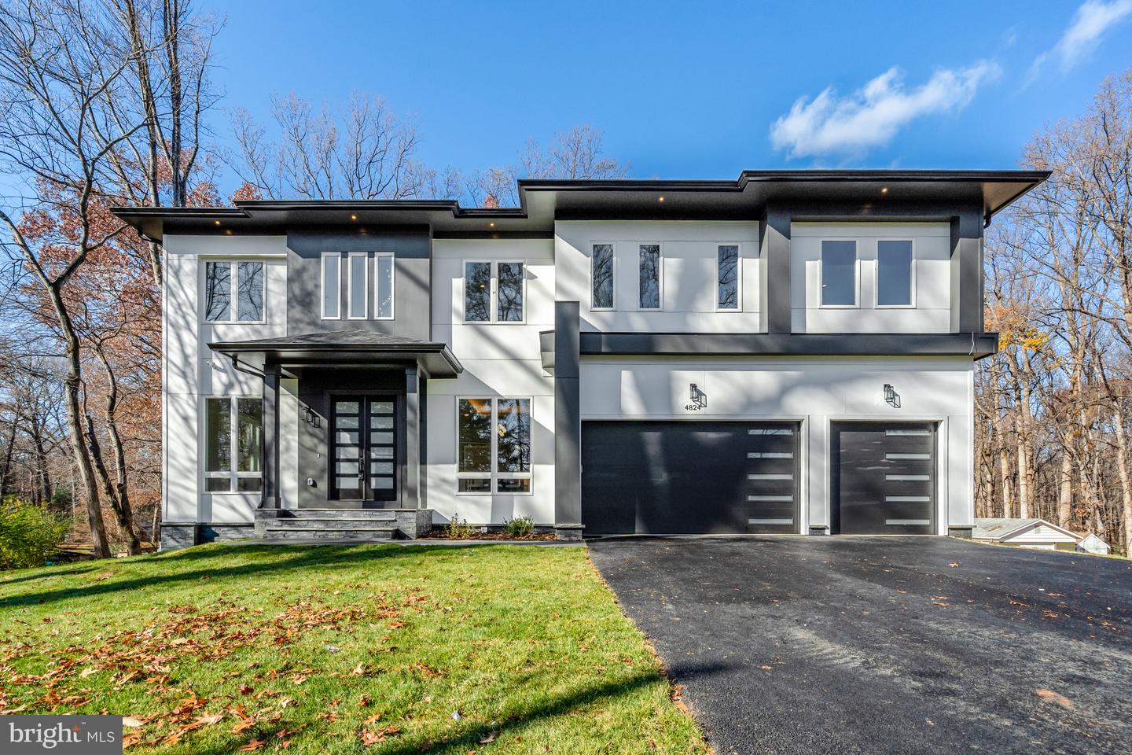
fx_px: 503
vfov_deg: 73.7
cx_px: 566
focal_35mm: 16
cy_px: 378
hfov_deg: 96.7
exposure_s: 1/1600
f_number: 8
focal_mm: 16
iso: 1250
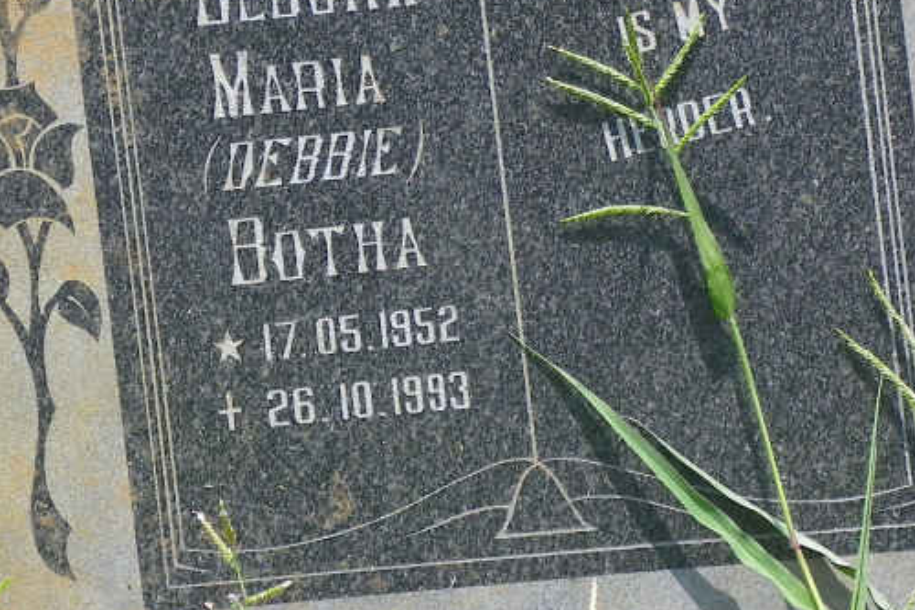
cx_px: 538
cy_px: 64
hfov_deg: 7.9
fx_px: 6657
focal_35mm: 262
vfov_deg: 5.2
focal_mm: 18.8
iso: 64
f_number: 4.5
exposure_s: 1/200
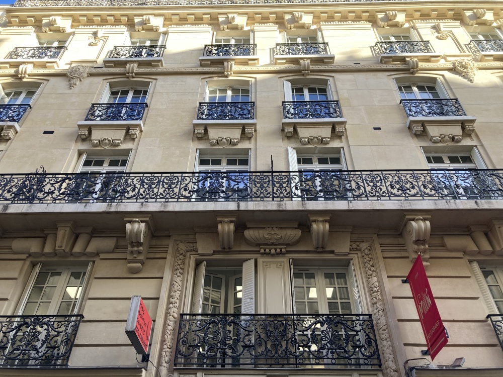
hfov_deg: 63.4
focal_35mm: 28
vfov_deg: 49.7
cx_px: 252
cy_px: 188
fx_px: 407
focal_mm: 3.99
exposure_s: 1/138
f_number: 1.8
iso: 20
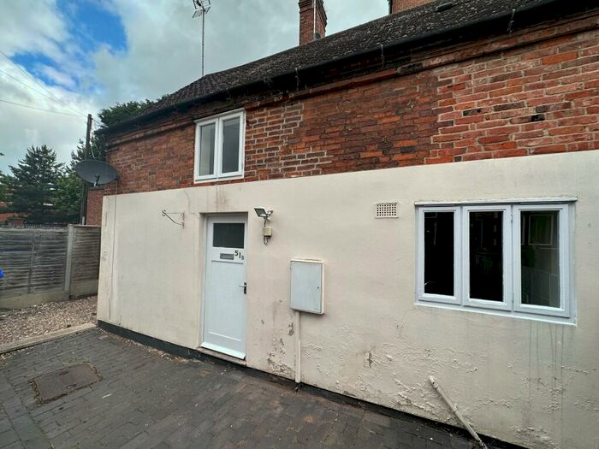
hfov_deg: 102.1
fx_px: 242
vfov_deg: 85.7
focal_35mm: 14
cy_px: 224
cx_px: 300
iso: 40
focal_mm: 2.22
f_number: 2.2
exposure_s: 1/678
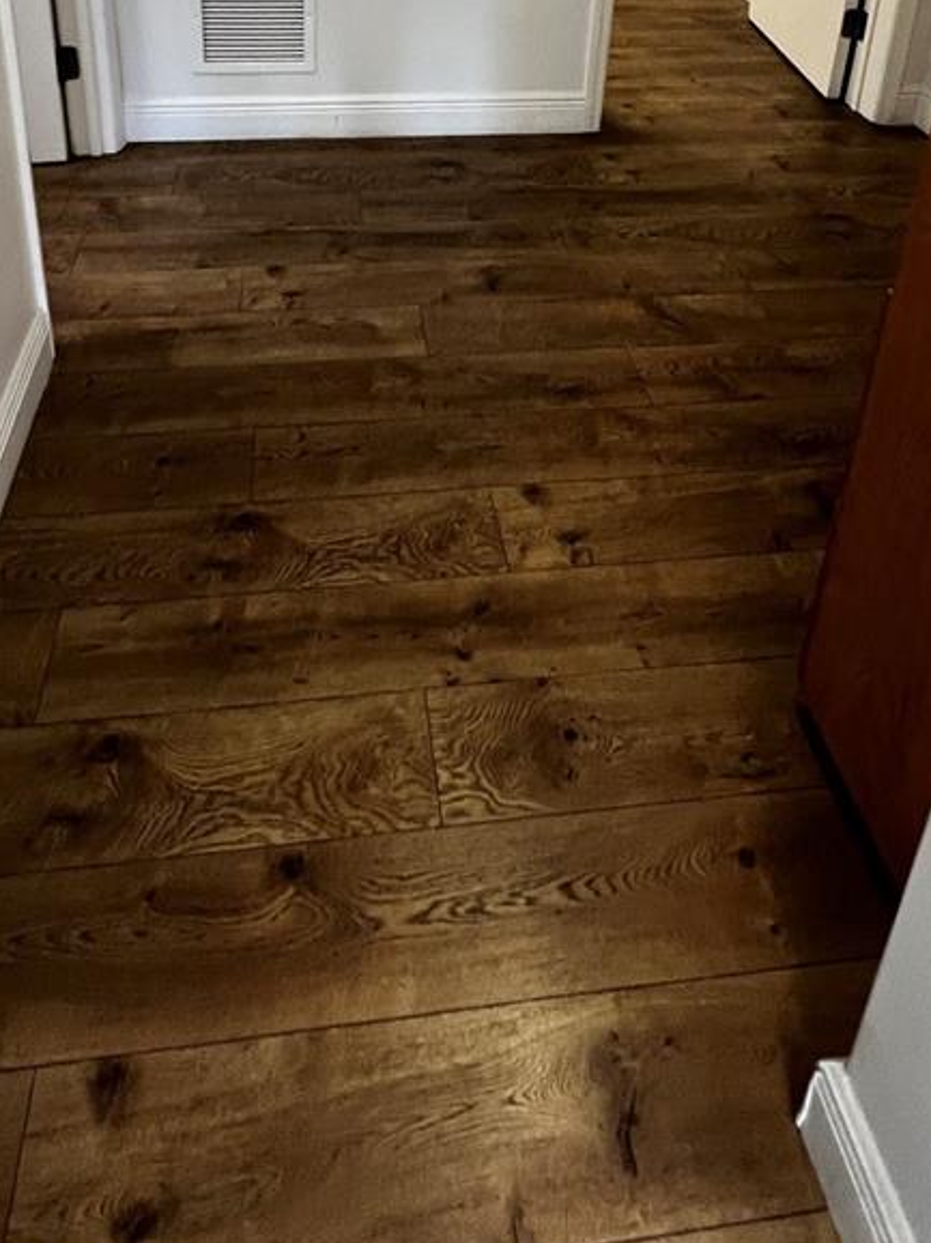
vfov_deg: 55.0
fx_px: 969
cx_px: 434
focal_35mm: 27
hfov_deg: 51.3
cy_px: 82
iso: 320
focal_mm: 1.57
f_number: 1.8
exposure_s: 1/60
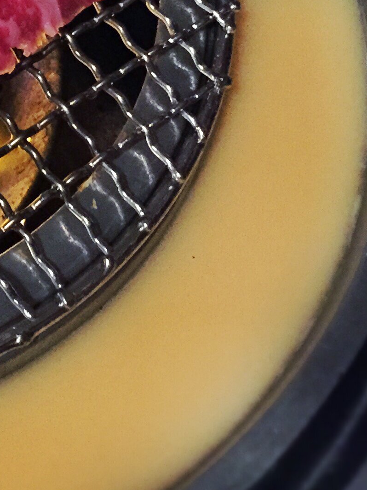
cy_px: -9
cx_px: -195
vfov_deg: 21.2
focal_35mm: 89
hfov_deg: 15.3
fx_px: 1258
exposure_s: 1/15
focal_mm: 4.15
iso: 640
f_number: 2.2
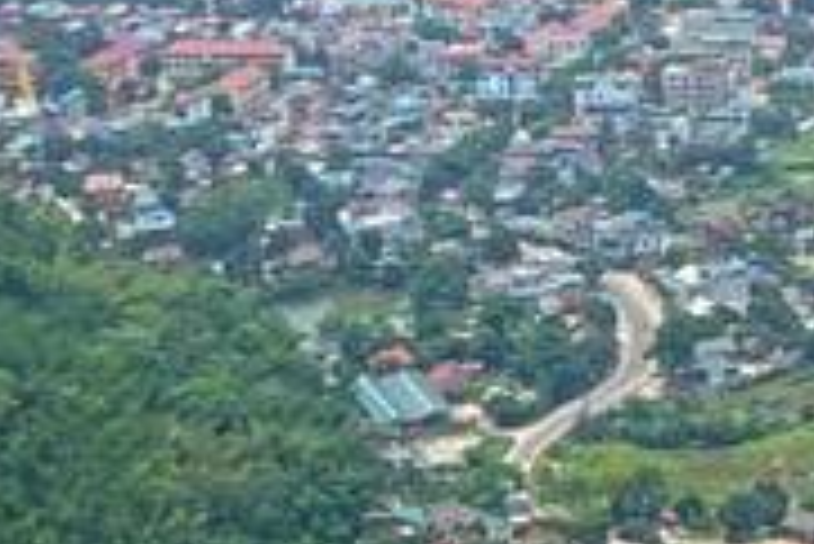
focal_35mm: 153
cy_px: 49
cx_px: 1466
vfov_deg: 9.0
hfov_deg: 12.3
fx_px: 3462
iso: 100
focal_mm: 28
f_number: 10
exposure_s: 1/100
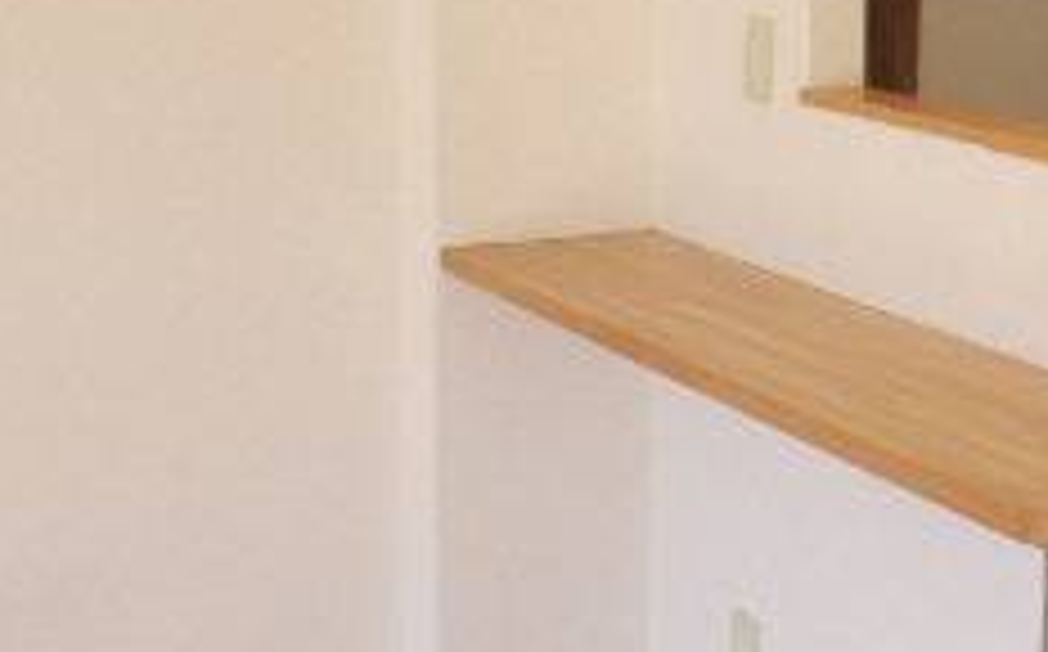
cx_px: 994
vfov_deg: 18.4
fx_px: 1997
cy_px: 148
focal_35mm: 70
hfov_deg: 28.0
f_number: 3
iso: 80
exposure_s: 1/30
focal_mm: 4.2
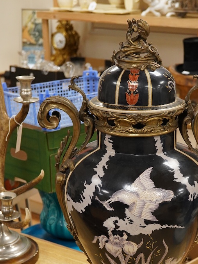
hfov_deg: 20.3
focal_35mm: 72
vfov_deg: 26.7
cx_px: 144
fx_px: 549
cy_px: 195
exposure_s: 1/160
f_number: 8
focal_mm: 30
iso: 2500
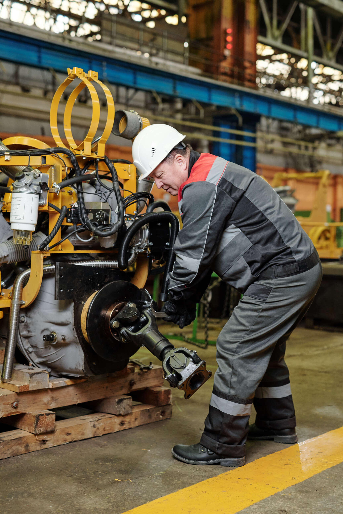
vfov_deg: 39.6
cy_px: 257
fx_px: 714
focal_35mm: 50
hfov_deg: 27.0
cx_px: 172
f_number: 2.8
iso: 800
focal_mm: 50
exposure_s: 1/100
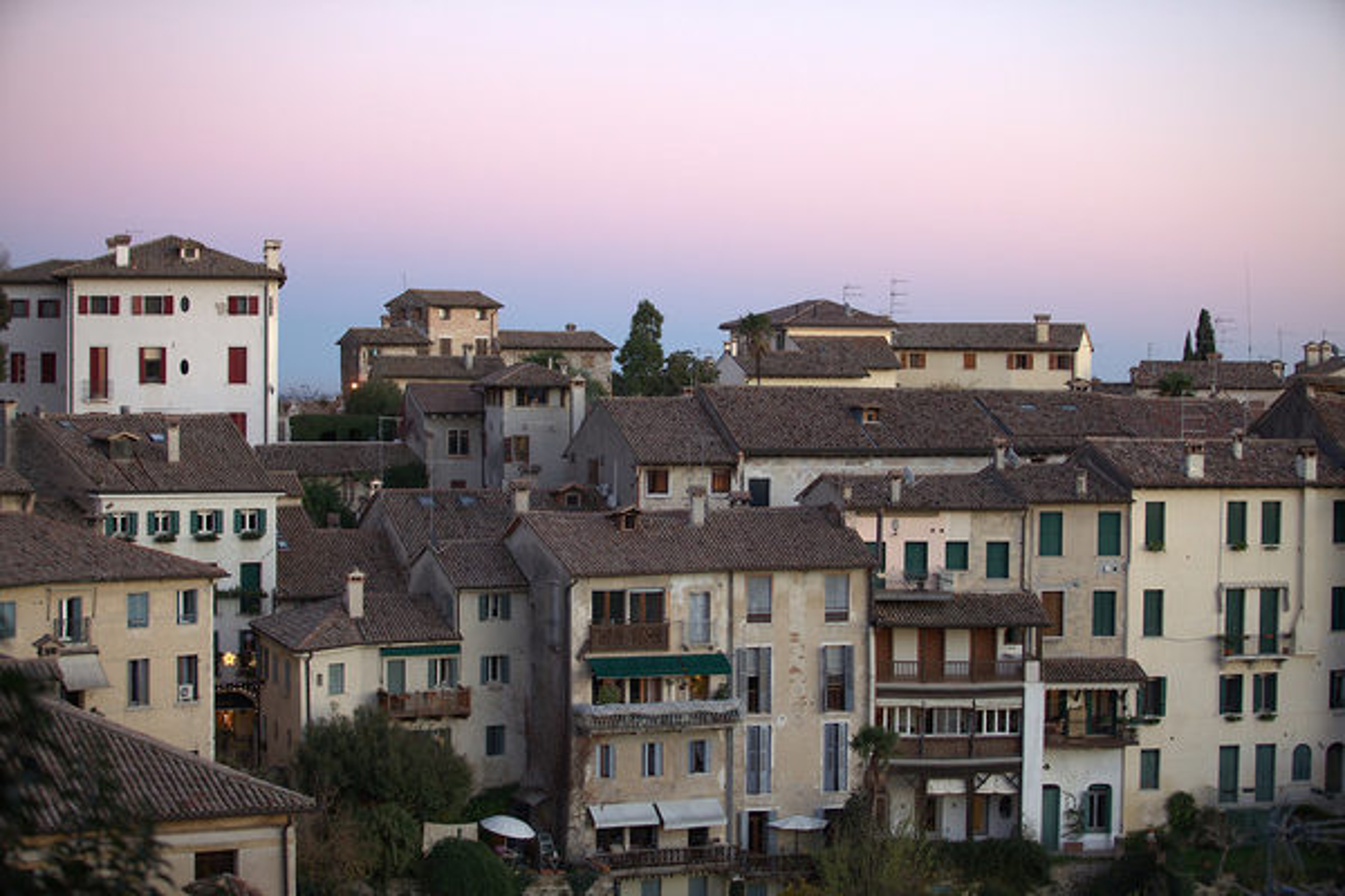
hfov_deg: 29.7
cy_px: 448
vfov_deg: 20.0
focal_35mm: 68
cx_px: 672
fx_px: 2540
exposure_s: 1/80
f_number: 2.8
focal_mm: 70
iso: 320
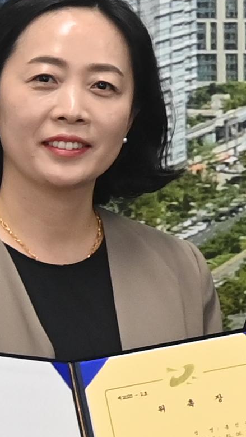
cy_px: -53
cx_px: 1170
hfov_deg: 3.4
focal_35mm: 329
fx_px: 3814
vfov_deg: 6.5
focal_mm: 44
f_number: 4
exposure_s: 1/250
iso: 1600
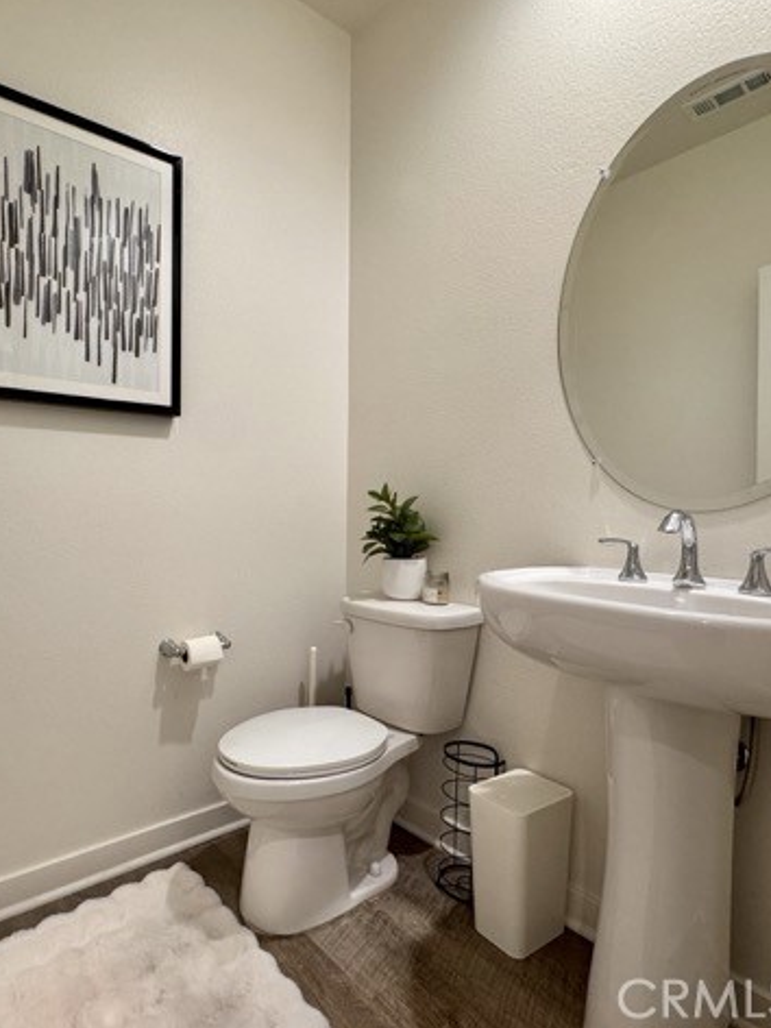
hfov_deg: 67.6
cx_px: 287
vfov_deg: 84.7
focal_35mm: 19
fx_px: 564
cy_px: 507
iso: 200
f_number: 2.2
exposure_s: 1/120
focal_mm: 2.22
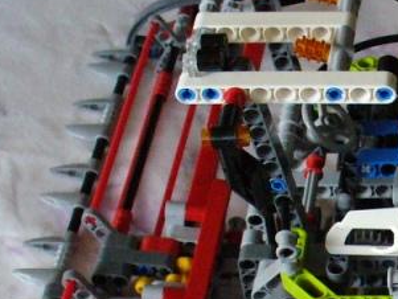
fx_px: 1449
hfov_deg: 14.7
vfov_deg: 11.6
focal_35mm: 126
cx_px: 562
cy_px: 306
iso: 400
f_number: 2.8
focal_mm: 6.1
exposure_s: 1/160
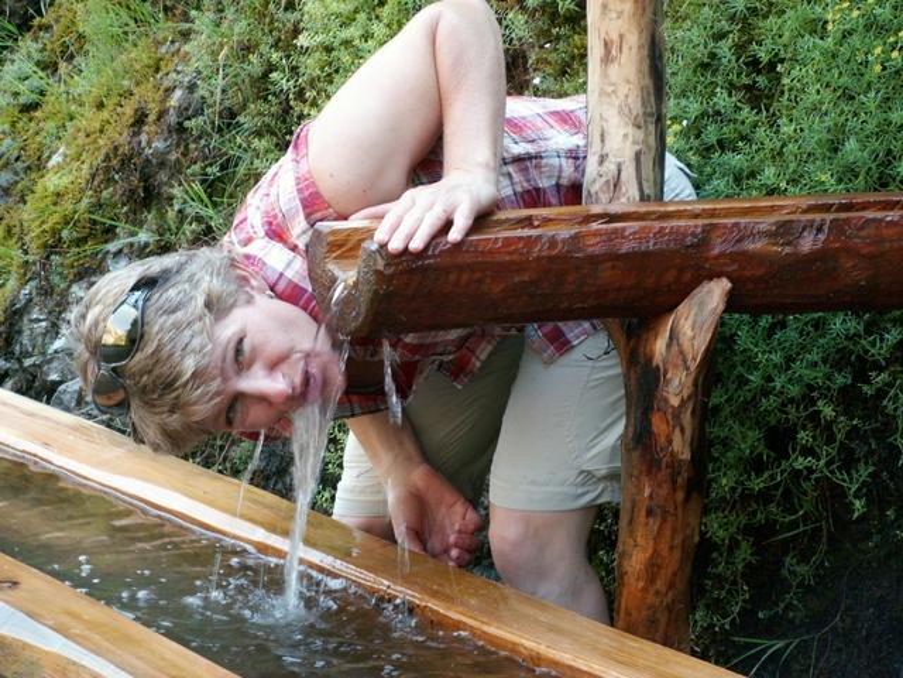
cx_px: 452
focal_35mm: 118
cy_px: 339
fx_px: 3078
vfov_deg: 12.6
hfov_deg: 16.7
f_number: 4
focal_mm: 19.35
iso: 125
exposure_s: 1/40
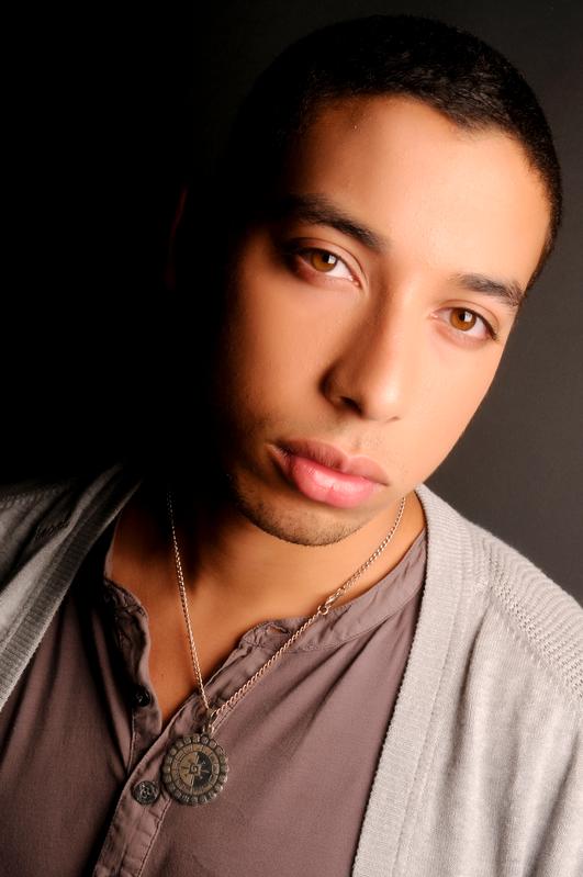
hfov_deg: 23.7
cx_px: 292
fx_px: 1388
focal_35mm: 57
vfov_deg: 35.1
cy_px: 438
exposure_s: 1/125
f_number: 16
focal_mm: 38
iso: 200
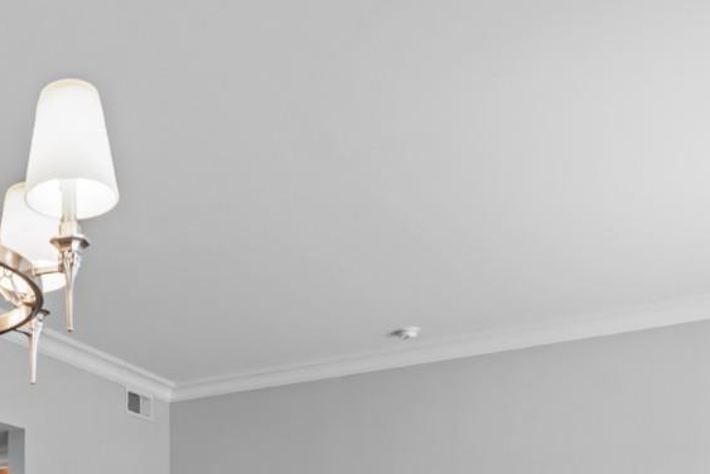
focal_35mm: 46
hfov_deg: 39.8
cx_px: 81
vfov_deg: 25.4
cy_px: 610
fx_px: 908
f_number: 7.1
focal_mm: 16
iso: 400
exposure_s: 1/5
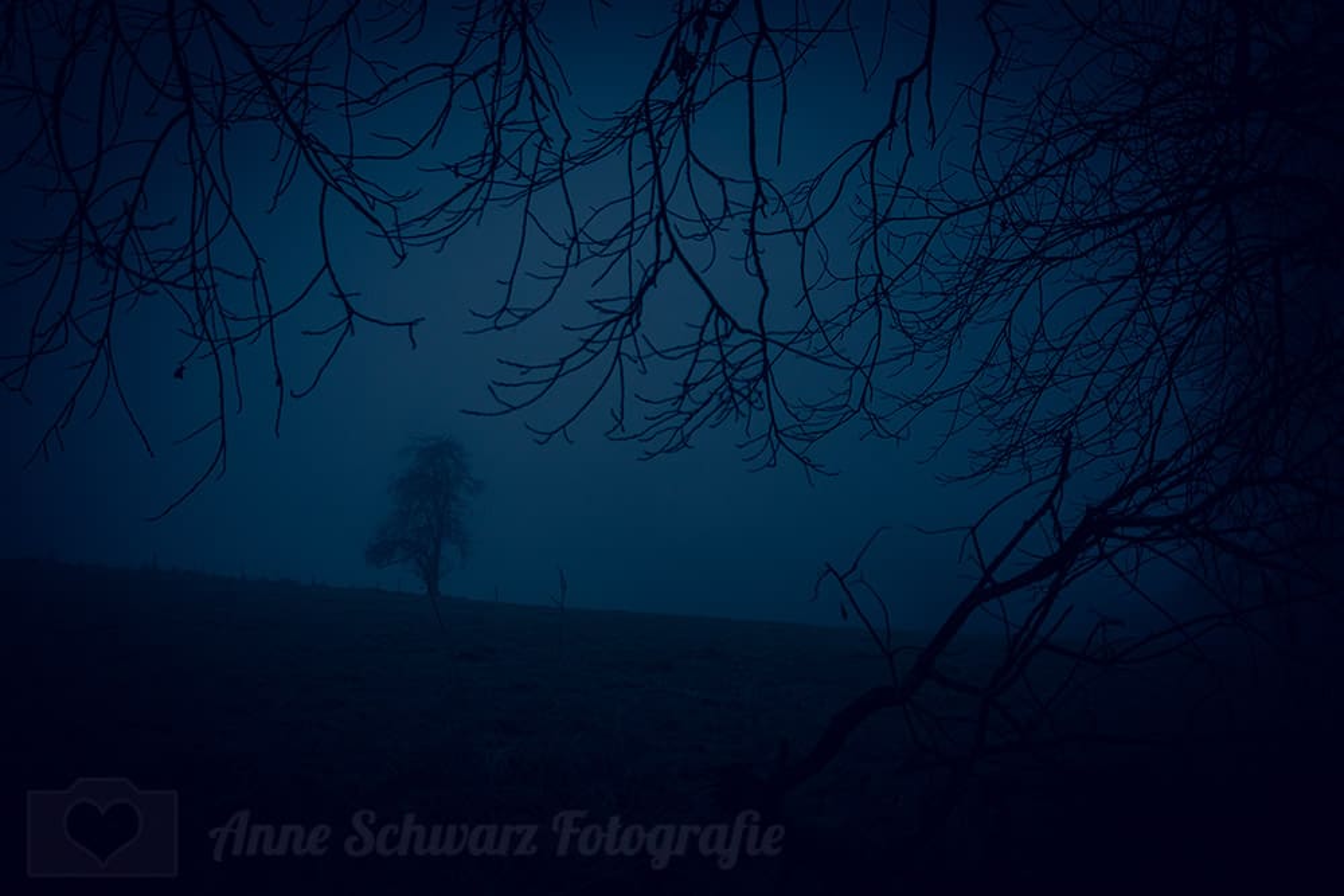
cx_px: 672
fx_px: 1307
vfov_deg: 37.9
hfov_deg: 54.4
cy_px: 448
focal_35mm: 35
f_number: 2.8
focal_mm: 35
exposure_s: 1/100
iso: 800
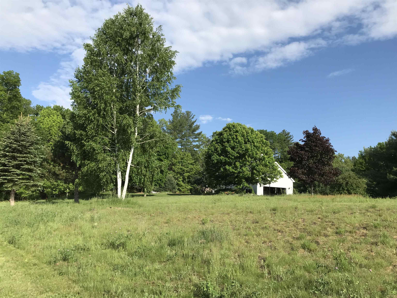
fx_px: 321
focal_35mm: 28
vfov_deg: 49.7
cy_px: 149
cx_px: 198
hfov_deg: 63.4
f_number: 1.8
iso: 20
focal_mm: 3.99
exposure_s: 1/2179
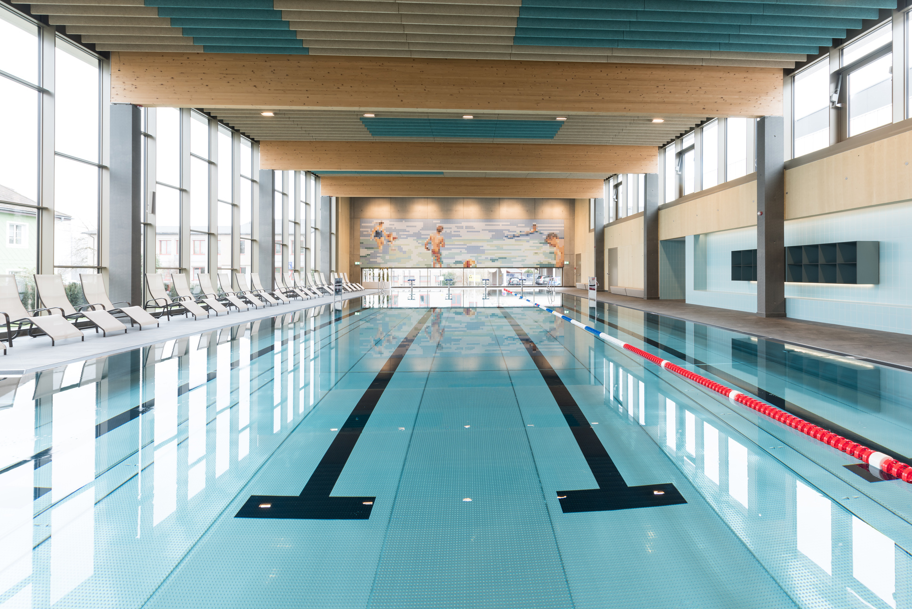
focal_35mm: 15
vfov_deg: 77.3
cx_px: 484
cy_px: 289
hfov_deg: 100.3
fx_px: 380
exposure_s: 1/1.67
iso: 80
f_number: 9
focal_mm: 14
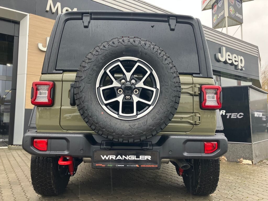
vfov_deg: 49.7
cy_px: 100
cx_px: 134
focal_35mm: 28
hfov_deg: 63.4
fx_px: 217
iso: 64
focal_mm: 3.99
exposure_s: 1/121
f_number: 1.8
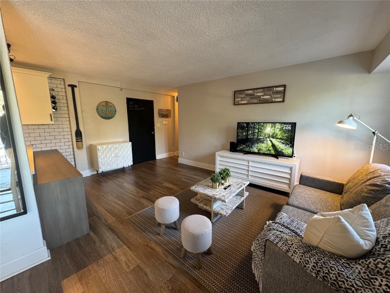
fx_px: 158
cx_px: 195
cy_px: 146
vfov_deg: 85.7
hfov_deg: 102.1
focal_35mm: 14
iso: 320
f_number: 2.2
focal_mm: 2.22
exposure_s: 1/60
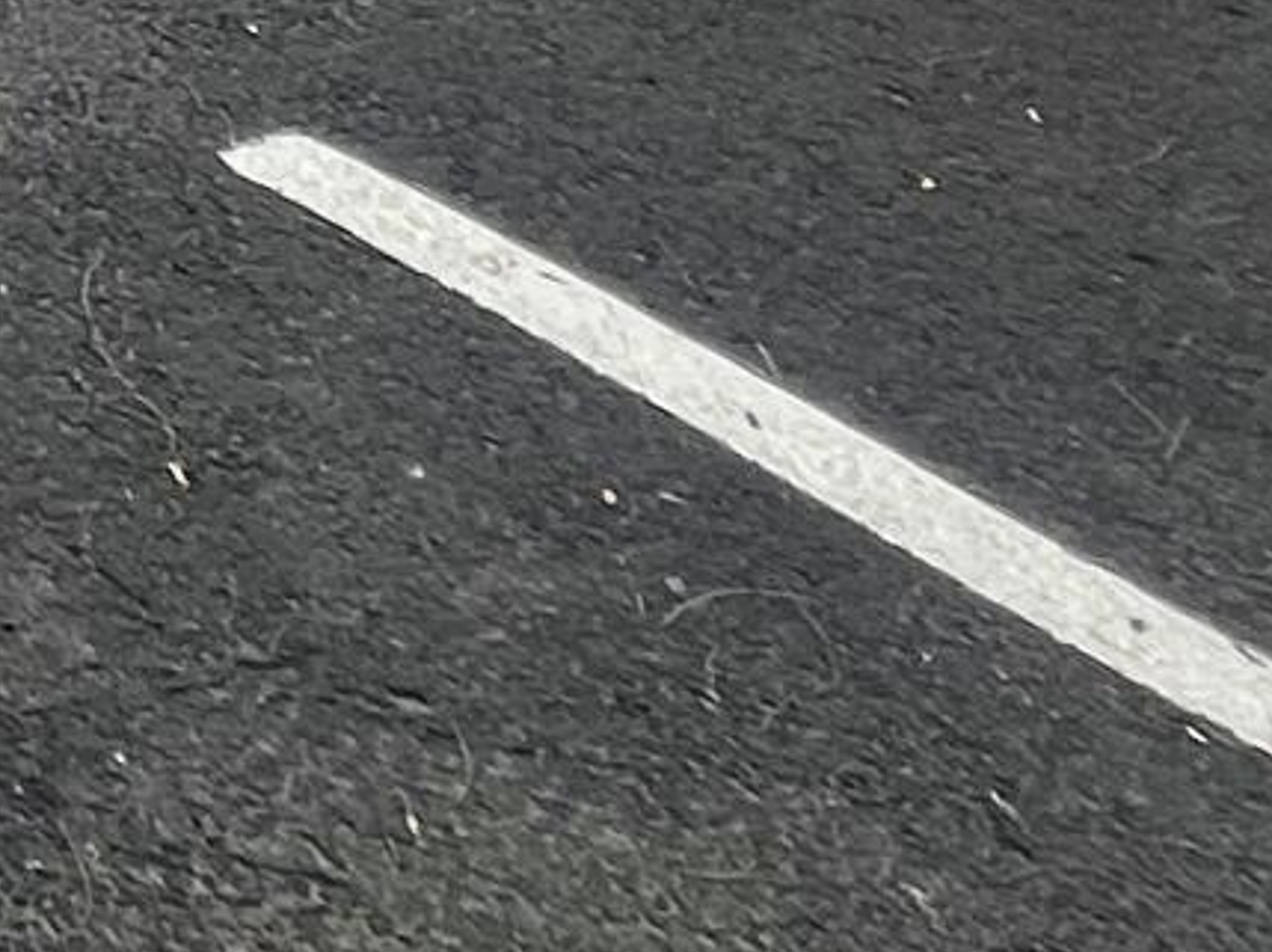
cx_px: -1862
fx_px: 3341
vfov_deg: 12.2
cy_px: -1477
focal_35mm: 91
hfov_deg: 14.0
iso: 32
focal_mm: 1.57
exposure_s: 1/233
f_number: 1.8
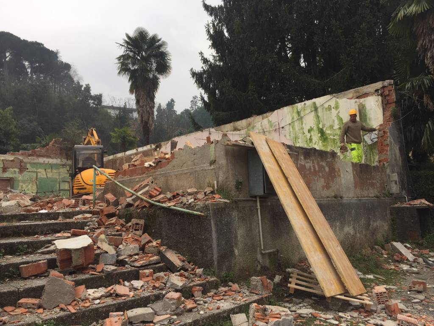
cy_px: 163
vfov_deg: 48.2
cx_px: 217
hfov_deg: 61.7
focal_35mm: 29
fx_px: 364
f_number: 2.2
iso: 32
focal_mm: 4.15
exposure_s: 1/648
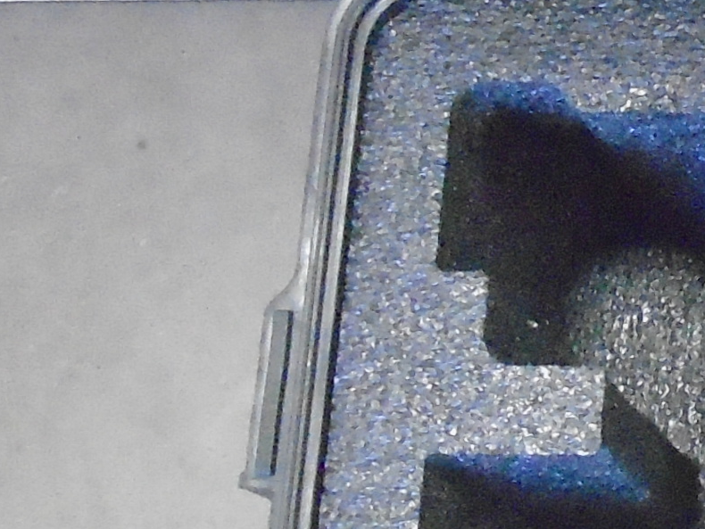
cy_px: 296
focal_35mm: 120
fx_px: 2445
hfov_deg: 14.5
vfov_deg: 12.4
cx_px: 1265
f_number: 3.2
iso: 1000
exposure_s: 1/60
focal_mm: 4.6
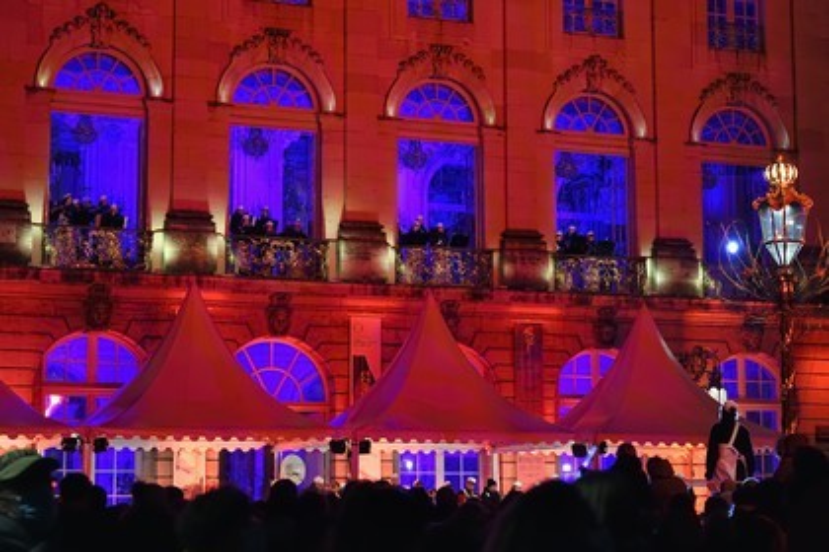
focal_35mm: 70
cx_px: 414
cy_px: 276
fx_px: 1612
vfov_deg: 19.5
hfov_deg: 28.8
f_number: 6.3
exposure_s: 1/60
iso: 1600
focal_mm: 70
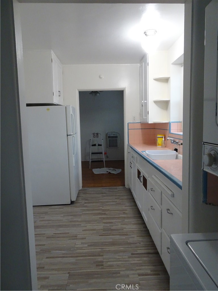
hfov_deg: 56.8
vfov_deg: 71.6
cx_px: 109
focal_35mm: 24
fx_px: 202
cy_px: 146
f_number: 3.5
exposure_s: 1/30
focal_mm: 4.1
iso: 640
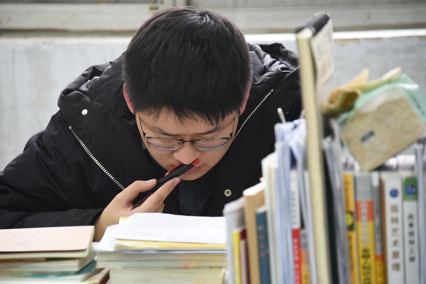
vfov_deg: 6.0
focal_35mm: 230
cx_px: 213
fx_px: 2723
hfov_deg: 8.9
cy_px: 142
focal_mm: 230
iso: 12800
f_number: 5.6
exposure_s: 1/125
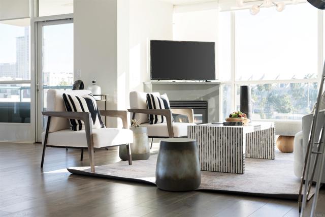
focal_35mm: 45
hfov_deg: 43.7
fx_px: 405
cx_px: 162
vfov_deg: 29.9
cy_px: 108
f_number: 4.5
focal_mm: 44.9
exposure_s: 1/100
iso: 125
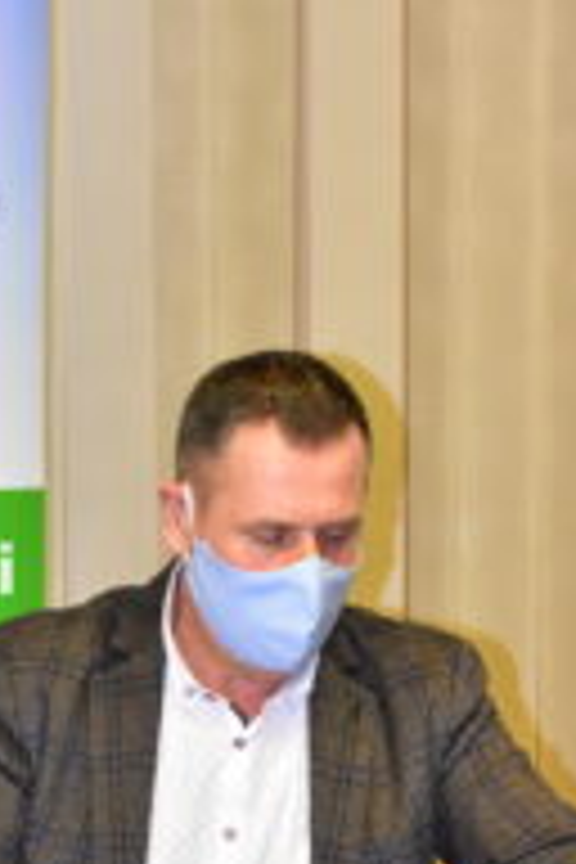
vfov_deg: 15.6
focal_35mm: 131
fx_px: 3144
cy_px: 616
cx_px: 176
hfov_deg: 10.5
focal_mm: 40
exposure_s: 1/200
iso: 6400
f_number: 6.3
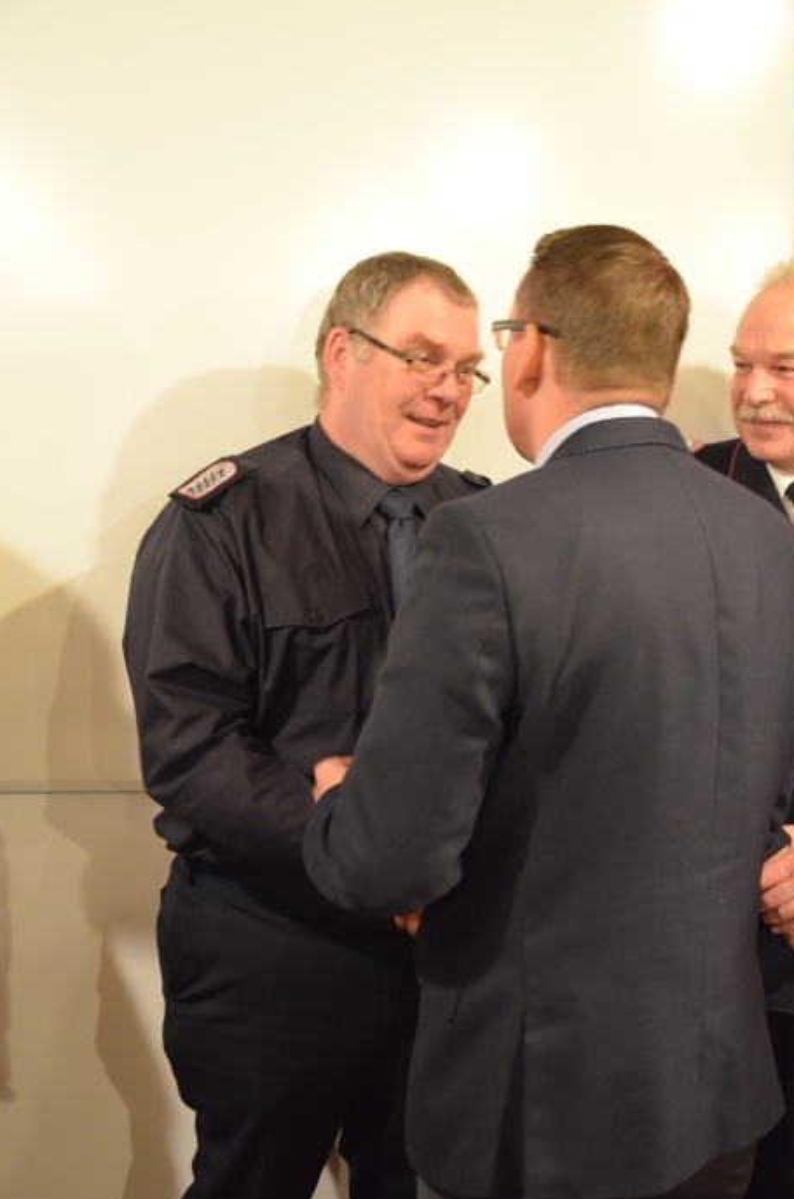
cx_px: 413
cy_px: 625
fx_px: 1462
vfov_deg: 44.6
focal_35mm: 44
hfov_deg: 30.4
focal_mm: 28
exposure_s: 1/20
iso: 3200
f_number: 4
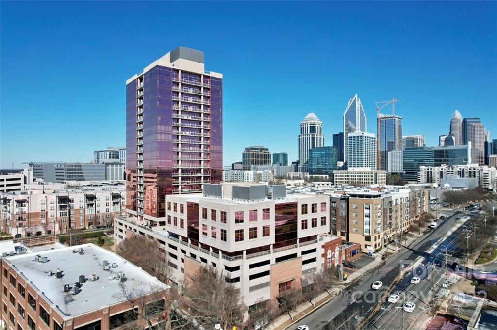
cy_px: 165
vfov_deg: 57.1
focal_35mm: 22
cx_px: 248
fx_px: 303
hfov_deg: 78.6
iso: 120
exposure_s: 1/2500
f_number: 2.8
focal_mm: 8.38
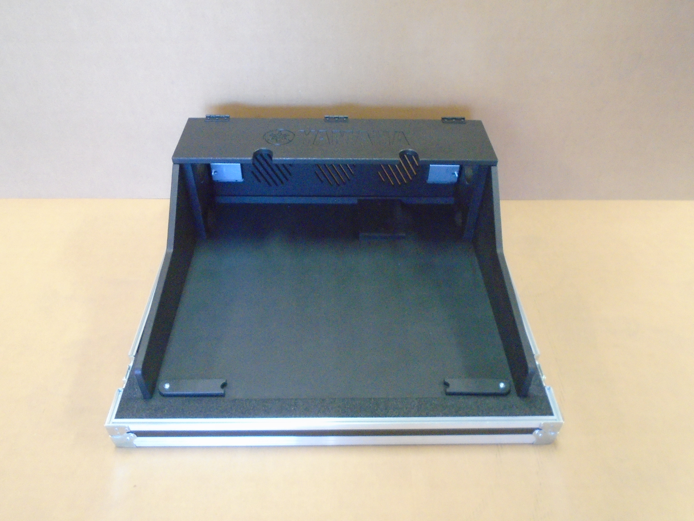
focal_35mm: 26
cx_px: 347
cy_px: 260
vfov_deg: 53.1
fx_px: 521
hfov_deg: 67.3
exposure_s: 1/40
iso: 800
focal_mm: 4.6
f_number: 3.2
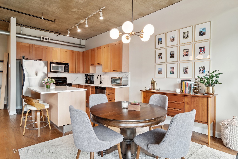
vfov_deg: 67.4
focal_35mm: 18
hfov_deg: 90.0
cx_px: 119
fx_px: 119
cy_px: 80
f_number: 8
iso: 200
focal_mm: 12
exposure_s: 1/10
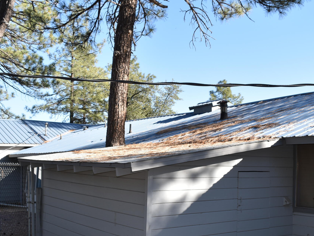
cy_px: 171
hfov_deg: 41.2
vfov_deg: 31.1
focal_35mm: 46
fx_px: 417
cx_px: 170
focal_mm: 18
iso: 100
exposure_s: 1/160
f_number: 6.3
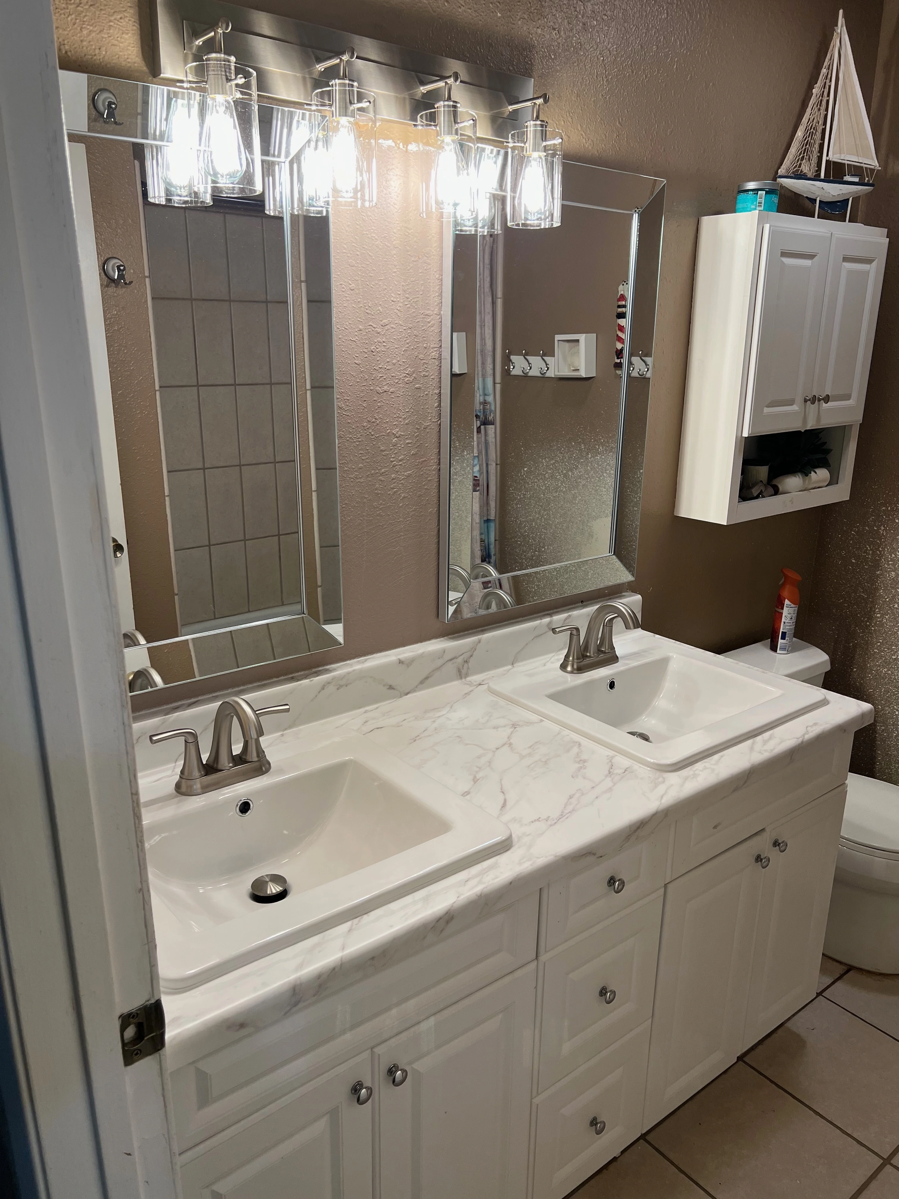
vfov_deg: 67.3
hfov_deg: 53.1
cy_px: 600
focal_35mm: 26
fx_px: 900
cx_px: 450
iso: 80
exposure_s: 1/120
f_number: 1.5
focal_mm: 5.7
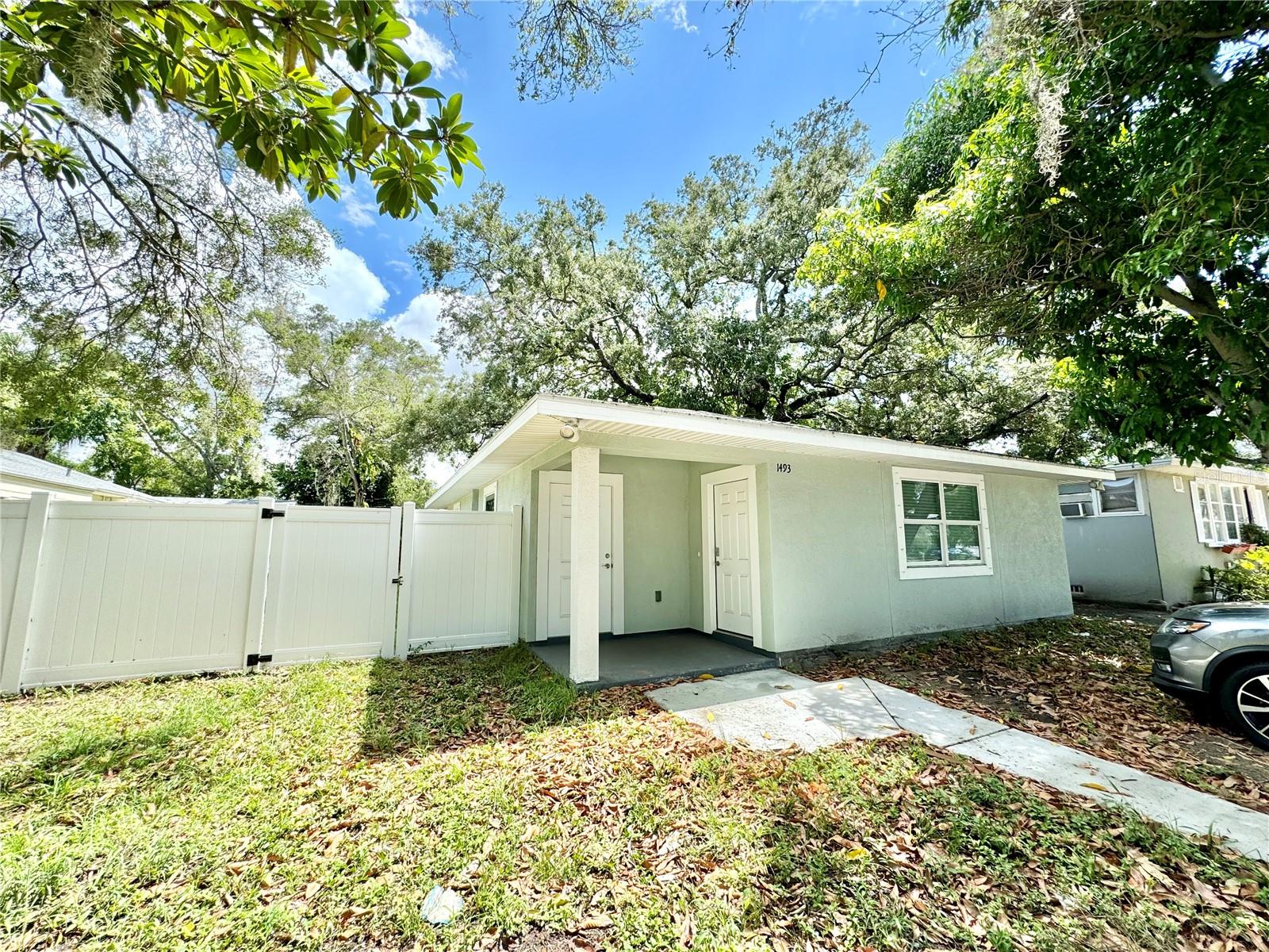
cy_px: 476
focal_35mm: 14
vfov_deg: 85.7
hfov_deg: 102.1
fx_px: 513
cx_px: 634
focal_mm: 2.22
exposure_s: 1/591
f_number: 2.2
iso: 40
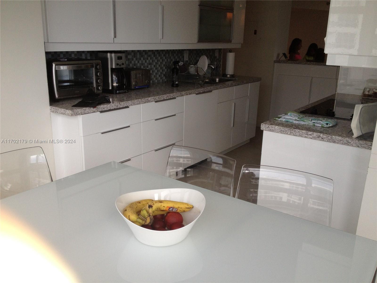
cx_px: 188
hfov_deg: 52.6
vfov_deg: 40.7
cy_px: 142
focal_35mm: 35
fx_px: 381
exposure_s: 1/120
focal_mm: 4.28
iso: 80
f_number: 2.4
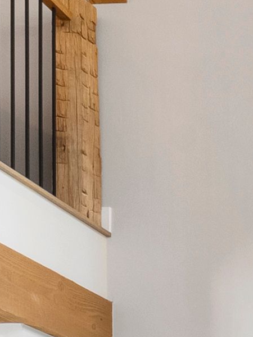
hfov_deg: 11.4
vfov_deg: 16.3
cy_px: 596
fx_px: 994
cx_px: 653
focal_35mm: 102
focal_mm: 15
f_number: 9
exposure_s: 1/13
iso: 500
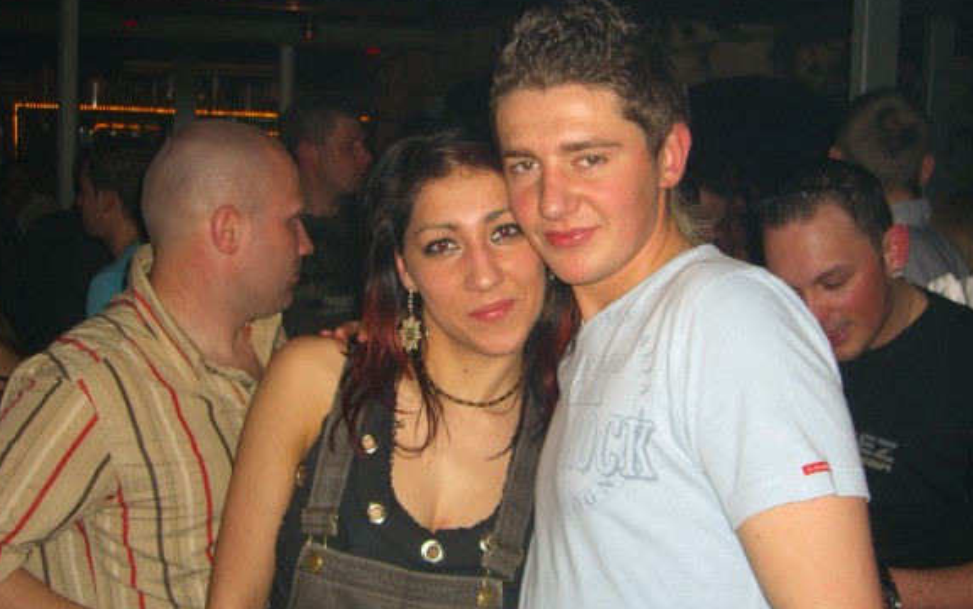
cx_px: 482
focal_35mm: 42
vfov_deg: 30.6
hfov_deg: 47.2
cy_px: 288
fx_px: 1114
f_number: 2.8
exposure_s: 1/60
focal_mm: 7.9
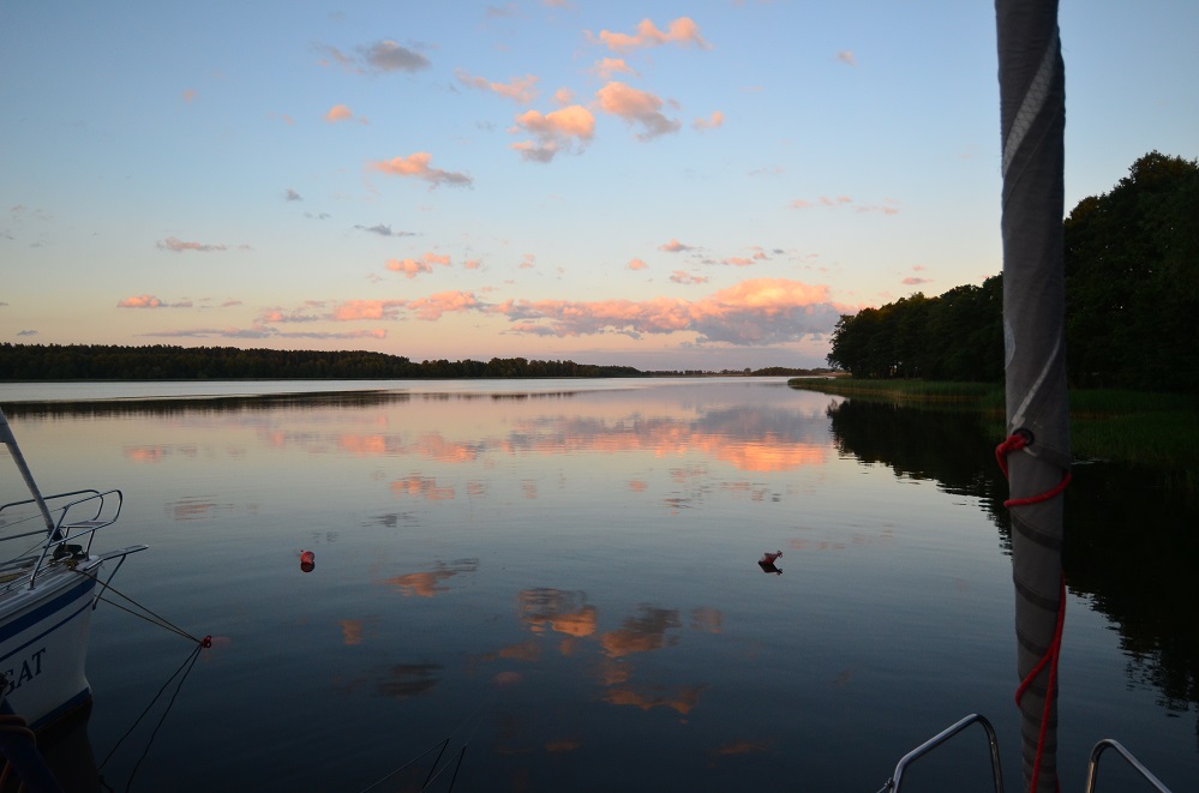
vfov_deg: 59.2
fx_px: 698
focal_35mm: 21
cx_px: 600
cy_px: 396
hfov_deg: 81.3
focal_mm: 14
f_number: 4
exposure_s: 1/640
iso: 640
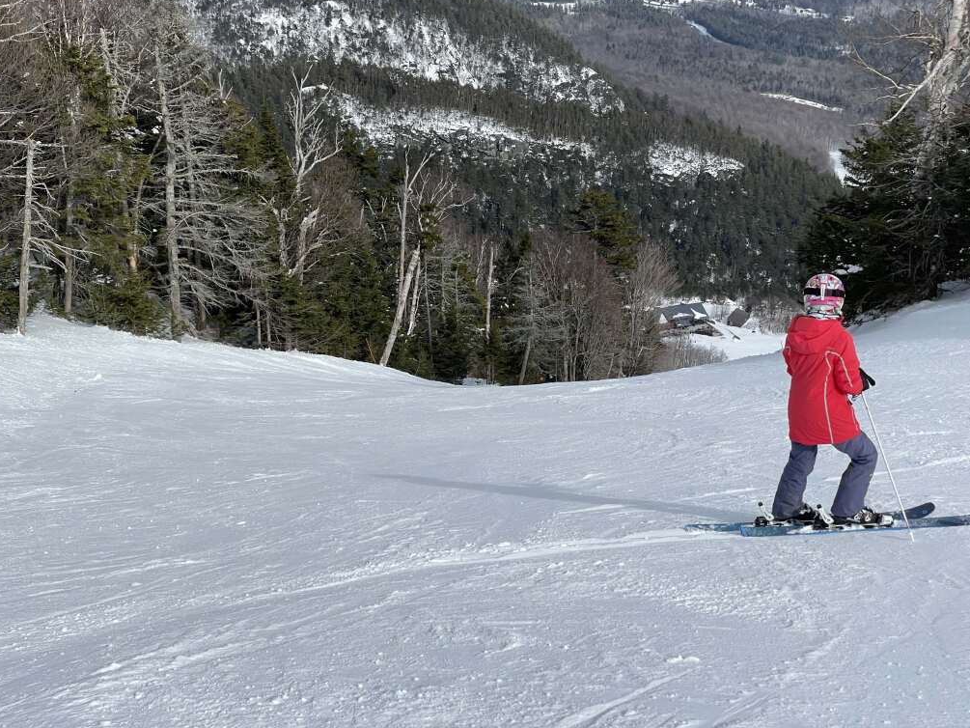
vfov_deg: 27.5
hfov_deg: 36.2
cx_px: 483
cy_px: 358
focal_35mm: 53
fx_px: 1485
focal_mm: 6
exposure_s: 1/3425
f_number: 2
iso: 25
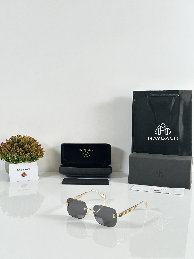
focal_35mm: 48
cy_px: 130
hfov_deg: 30.3
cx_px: 97
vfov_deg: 39.7
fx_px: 359
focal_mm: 6.86
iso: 80
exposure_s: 1/121
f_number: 1.78
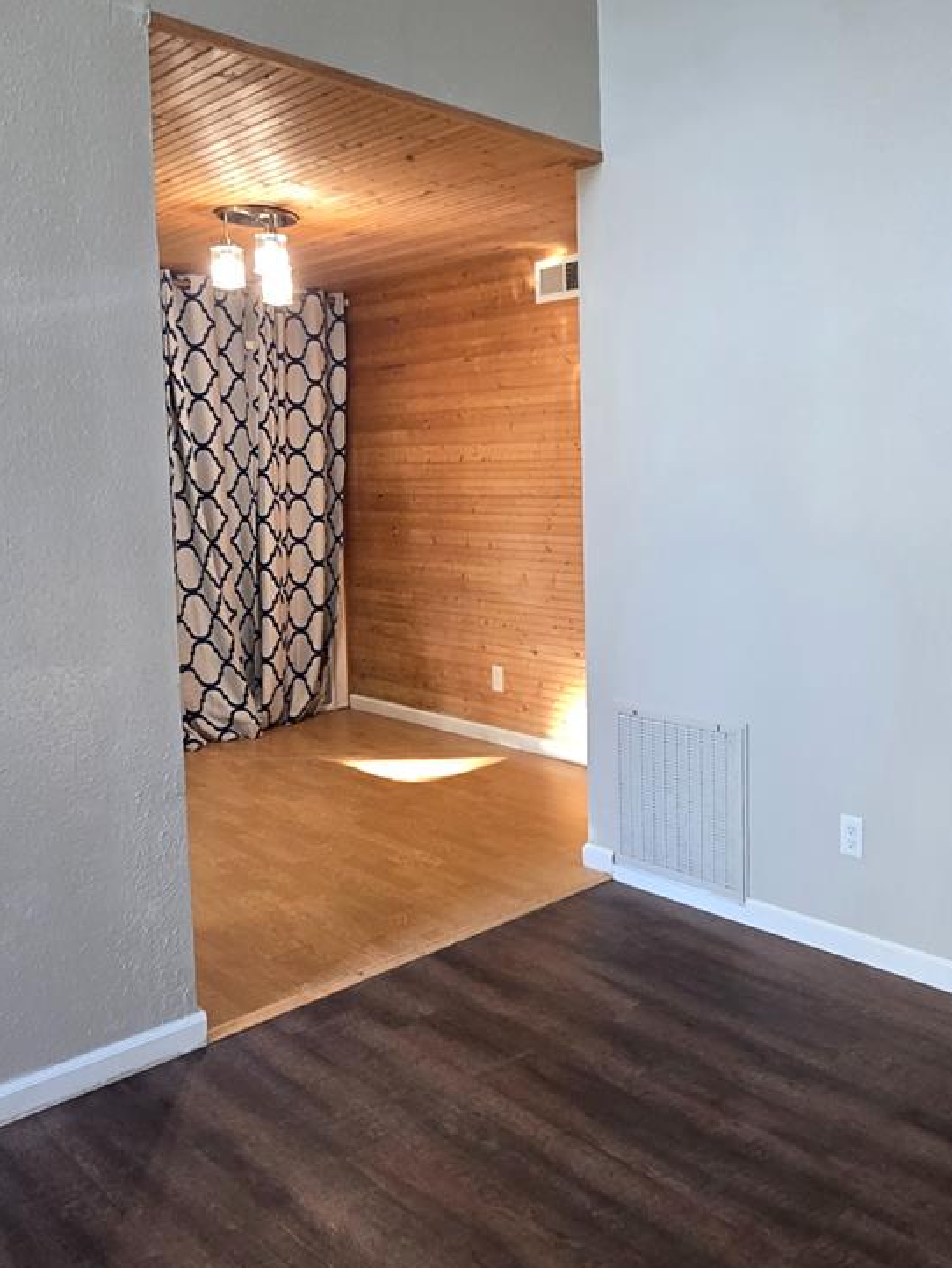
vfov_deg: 65.1
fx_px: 989
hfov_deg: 50.3
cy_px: 557
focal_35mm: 27
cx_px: 645
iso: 200
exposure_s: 1/60
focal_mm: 2.2
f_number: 2.2
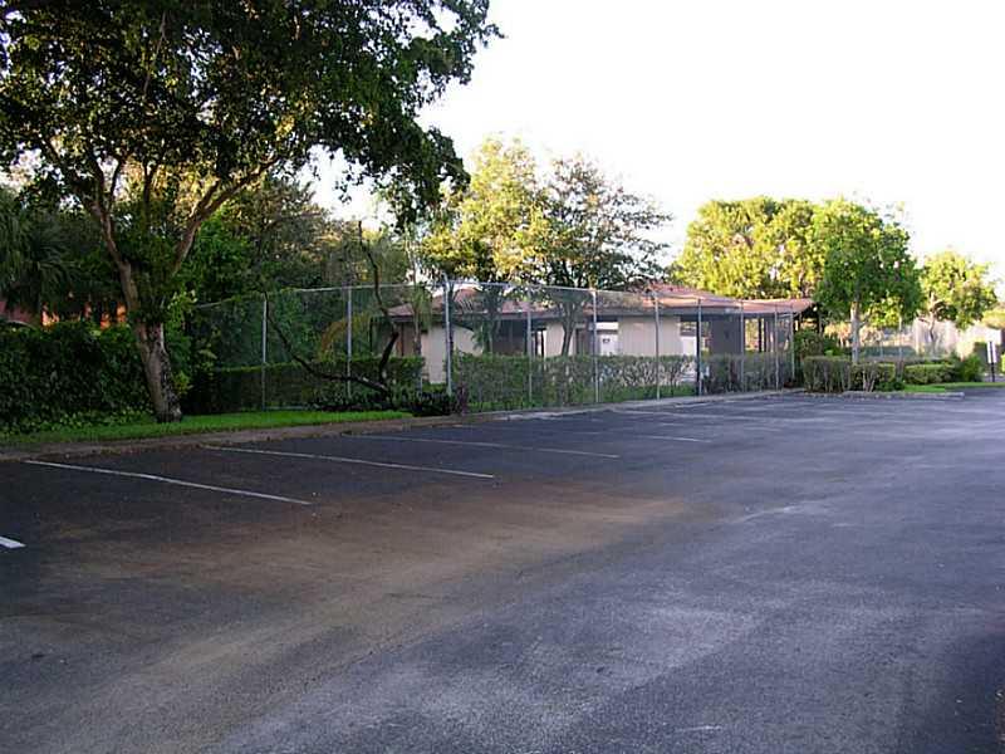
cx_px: 502
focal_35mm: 37
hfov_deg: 50.1
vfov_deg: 38.7
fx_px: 1074
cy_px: 377
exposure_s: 1/88.9
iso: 100
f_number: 2.7
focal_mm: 5.6
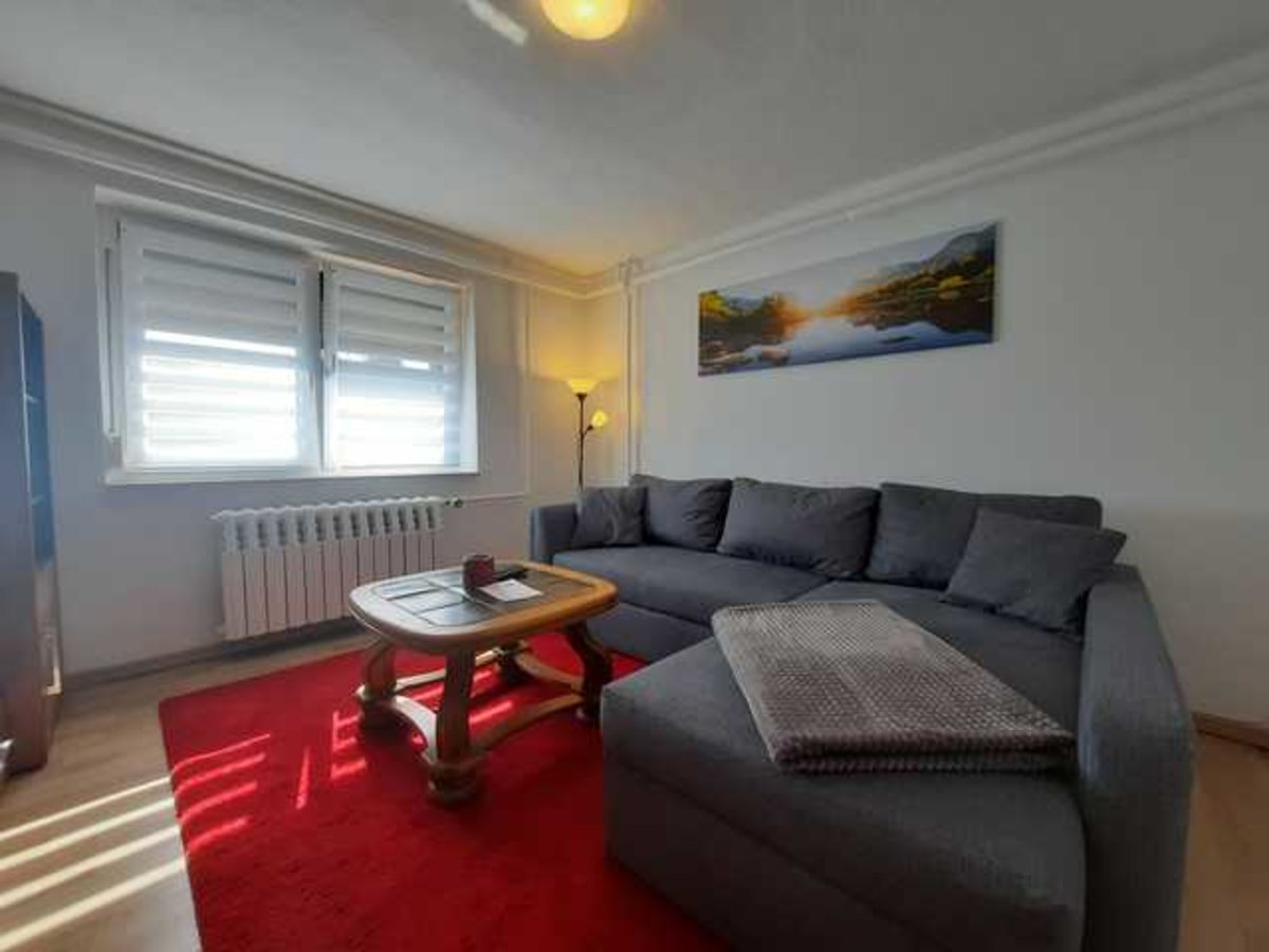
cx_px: 634
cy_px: 476
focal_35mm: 13
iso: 50
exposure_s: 1/100
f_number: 2.2
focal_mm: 1.74
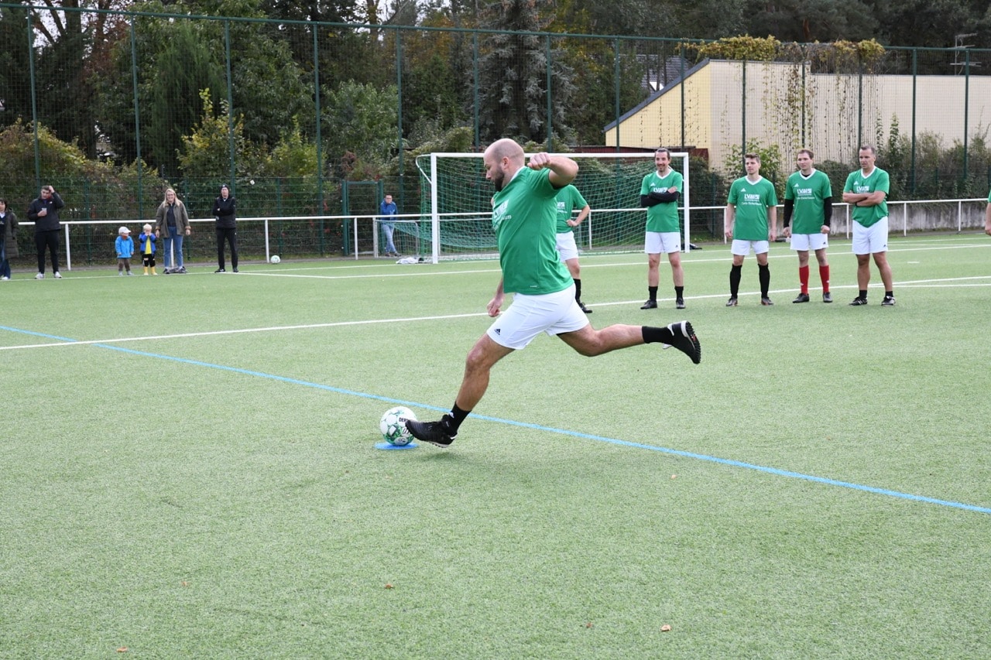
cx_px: 496
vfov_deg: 22.6
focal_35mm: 60
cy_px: 330
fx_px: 1651
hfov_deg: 33.4
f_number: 9
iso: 6400
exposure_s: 1/1600
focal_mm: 60
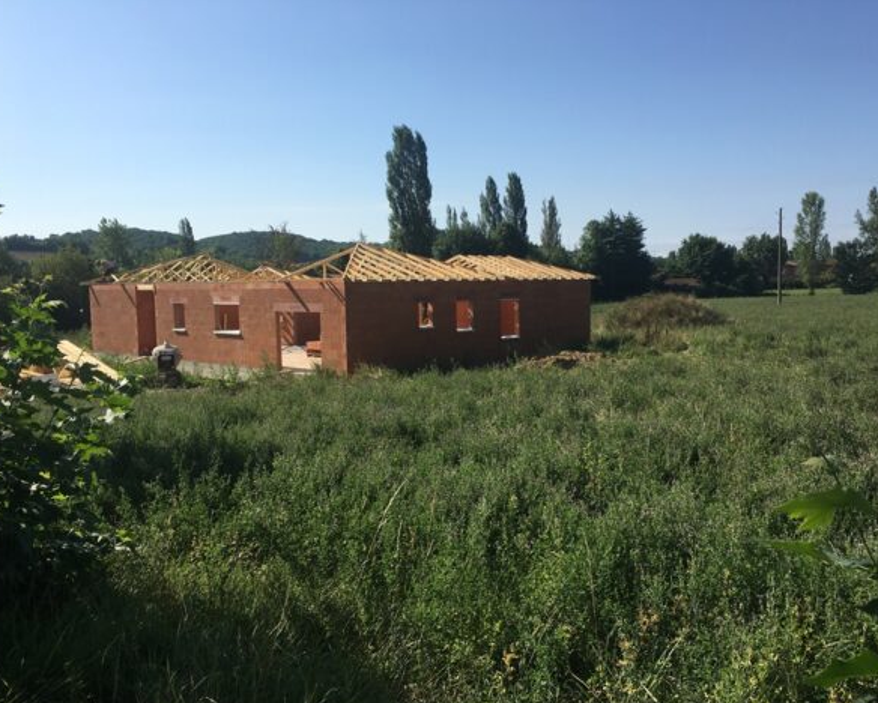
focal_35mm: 31
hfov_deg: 57.1
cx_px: 460
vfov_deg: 47.2
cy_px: 356
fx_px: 806
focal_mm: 4.15
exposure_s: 1/1637
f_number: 2.2
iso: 25
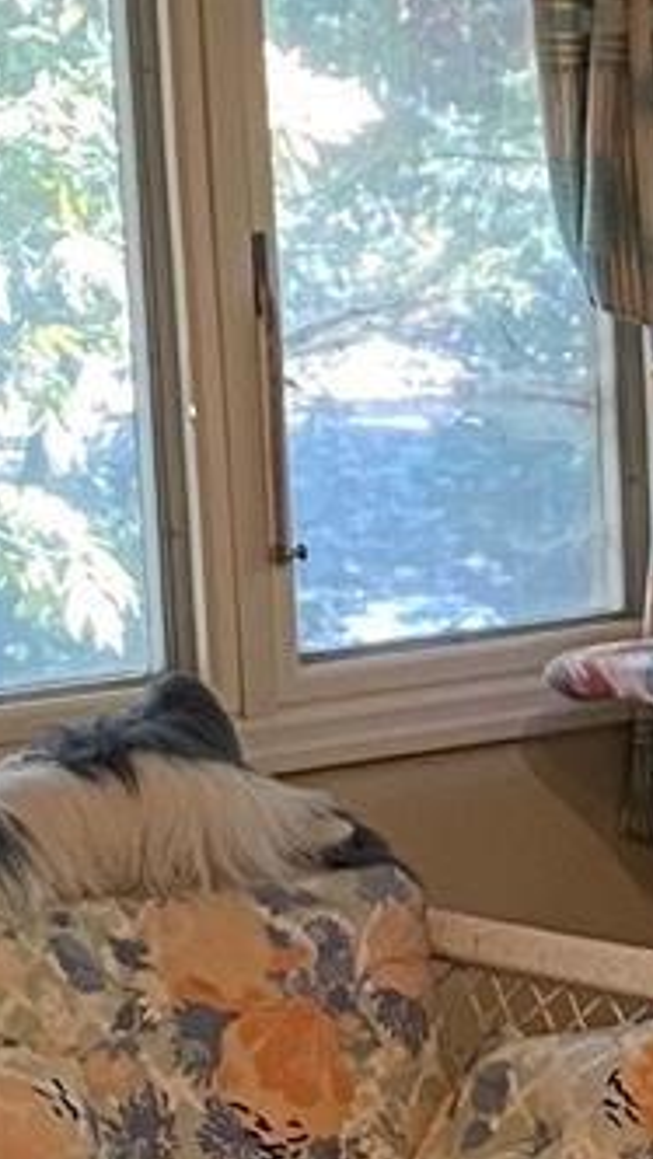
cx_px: 604
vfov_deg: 12.4
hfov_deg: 7.0
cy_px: 1107
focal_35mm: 172
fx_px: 5289
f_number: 1.8
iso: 160
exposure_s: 1/60
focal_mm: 4.25
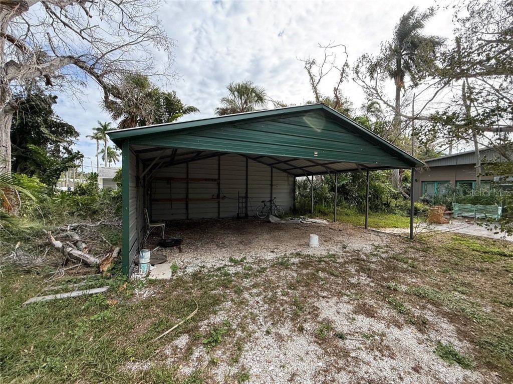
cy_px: 192
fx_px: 207
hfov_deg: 102.1
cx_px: 256
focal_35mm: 14
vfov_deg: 85.7
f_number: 2.2
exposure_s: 1/395
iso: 64
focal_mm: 2.22
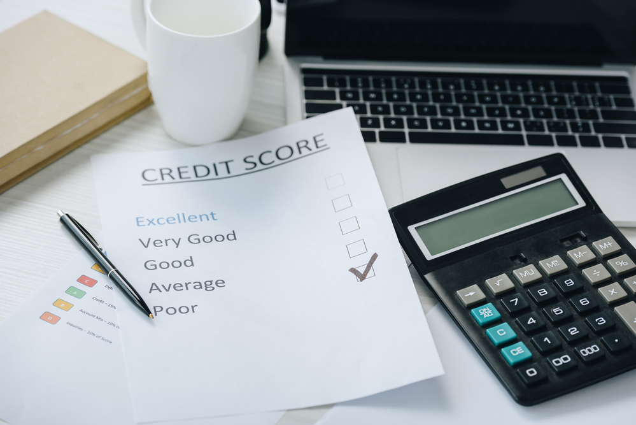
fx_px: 1979
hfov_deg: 18.3
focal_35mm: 112
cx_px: 318
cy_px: 212
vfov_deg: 12.2
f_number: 4.5
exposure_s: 1/200
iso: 200
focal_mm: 112
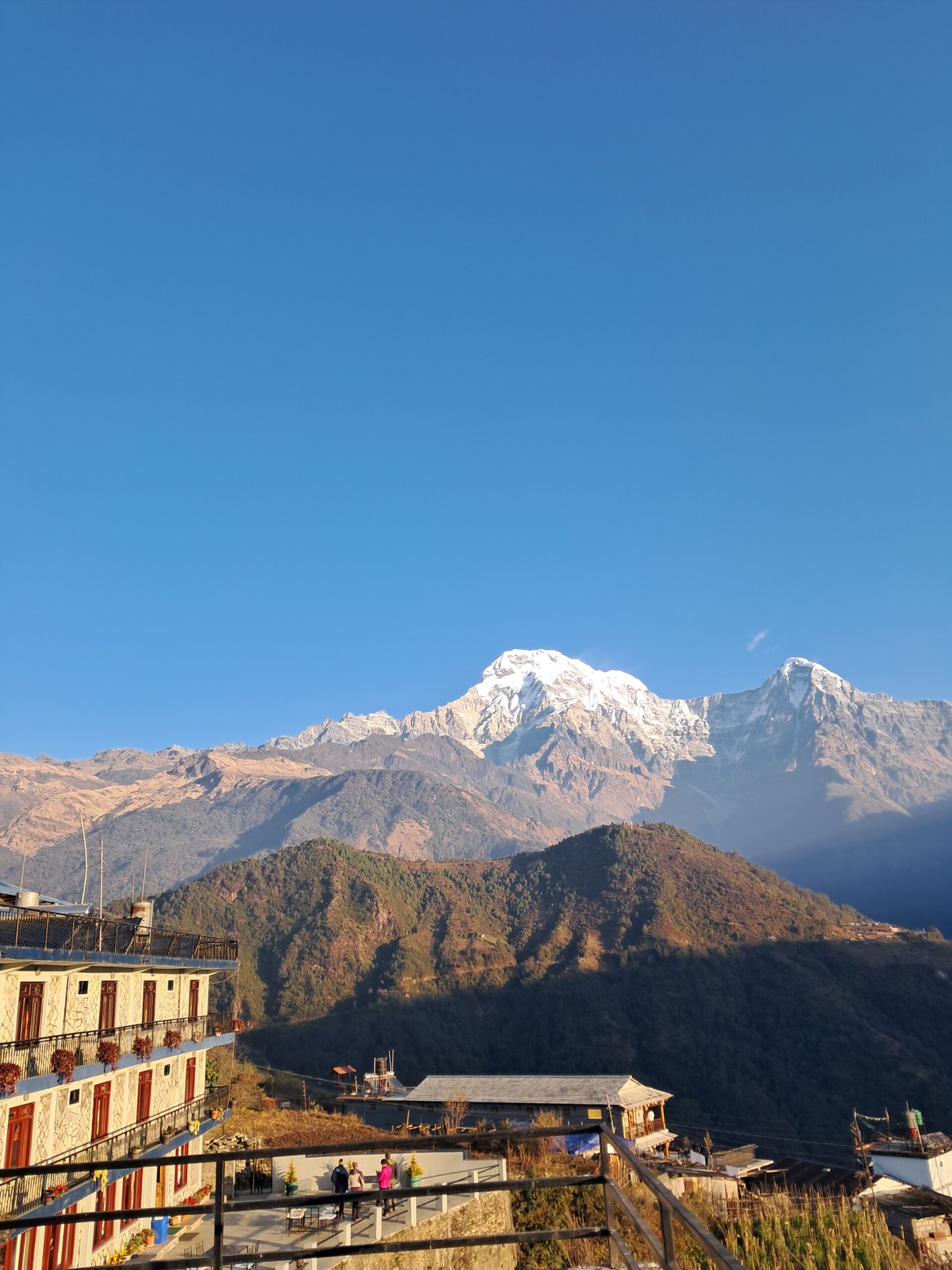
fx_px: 990
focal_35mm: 27
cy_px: 635
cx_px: 476
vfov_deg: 65.3
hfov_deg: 51.4
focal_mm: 4
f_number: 1.8
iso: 50
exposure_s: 1/236
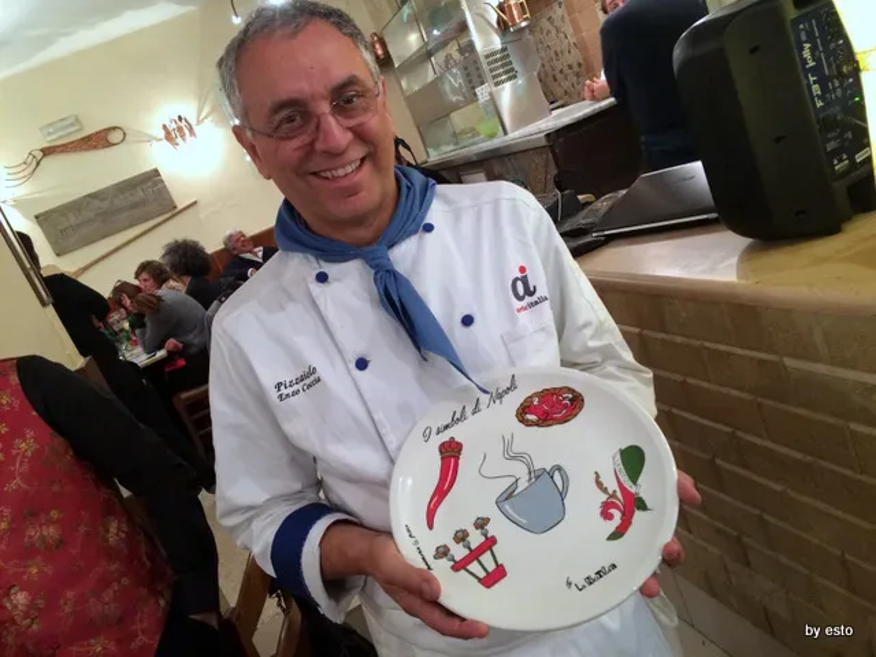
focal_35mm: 29
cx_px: 438
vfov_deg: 48.2
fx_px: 734
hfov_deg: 61.7
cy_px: 328
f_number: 2.2
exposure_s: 1/17
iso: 250
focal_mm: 4.15
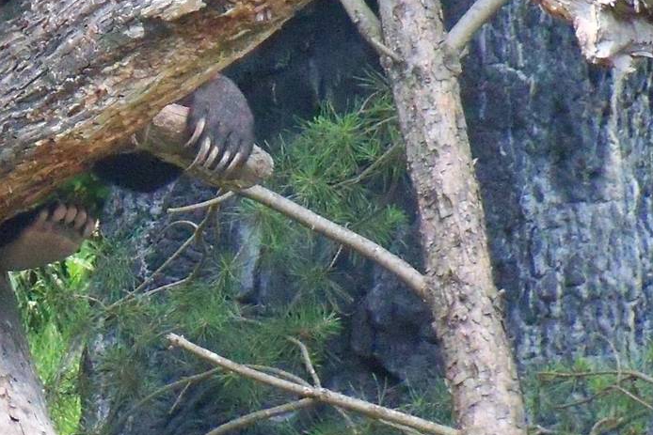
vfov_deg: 2.0
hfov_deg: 3.0
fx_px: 12445
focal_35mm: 686
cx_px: -31
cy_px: 56
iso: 1000
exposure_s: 1/500
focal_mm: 50.6
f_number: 4.5
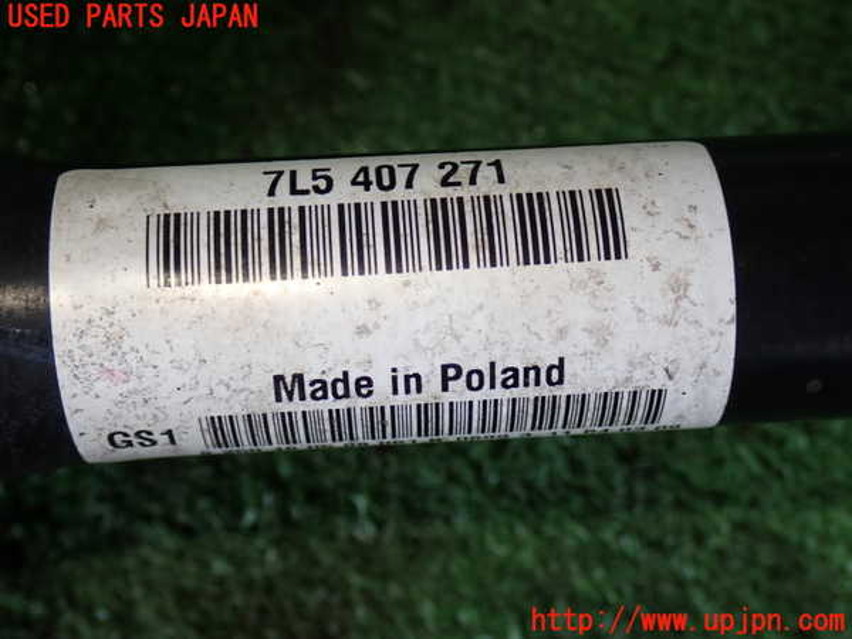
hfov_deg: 35.5
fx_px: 1329
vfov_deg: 27.0
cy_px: 320
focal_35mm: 54
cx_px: 426
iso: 200
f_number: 3.3
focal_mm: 9.65
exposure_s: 1/100
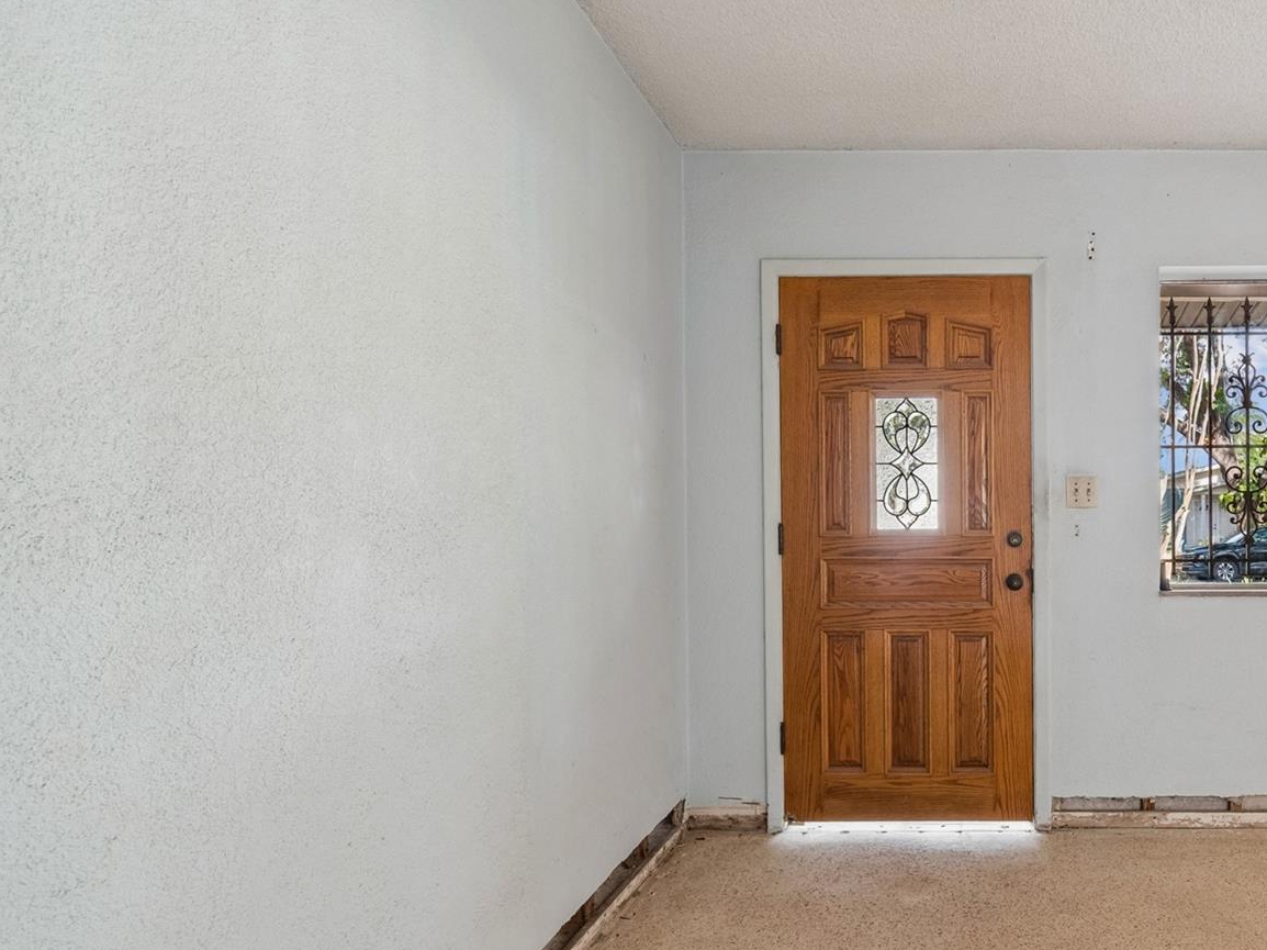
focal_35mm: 20
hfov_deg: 78.7
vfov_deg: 65.4
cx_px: 860
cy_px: 565
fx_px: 732
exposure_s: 1/6
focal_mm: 10
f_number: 7.1
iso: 100
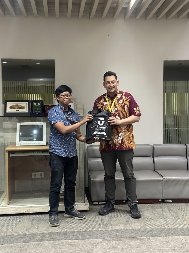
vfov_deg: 39.7
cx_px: 94
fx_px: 349
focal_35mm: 48
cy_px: 126
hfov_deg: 30.3
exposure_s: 1/33
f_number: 1.78
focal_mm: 6.86
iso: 400
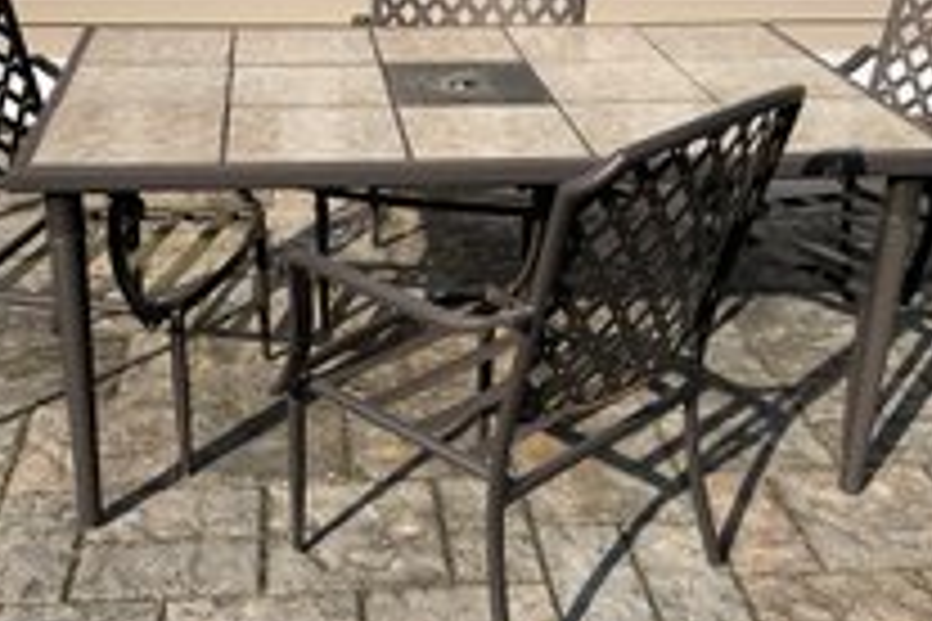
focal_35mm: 50
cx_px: 412
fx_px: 1294
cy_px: 259
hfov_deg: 39.5
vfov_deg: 27.0
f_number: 1.8
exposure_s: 1/2320
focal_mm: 3
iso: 16
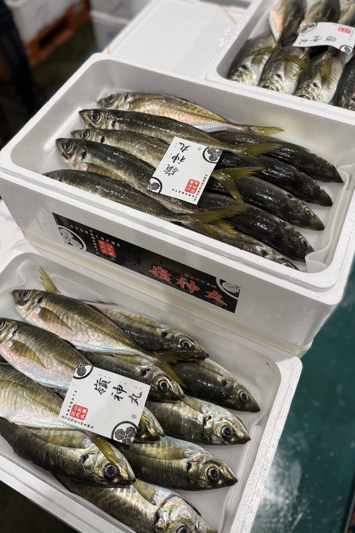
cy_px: 238
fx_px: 414
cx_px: 160
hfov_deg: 46.3
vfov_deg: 65.3
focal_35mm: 28
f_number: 1.78
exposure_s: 1/121
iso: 64
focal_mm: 6.76
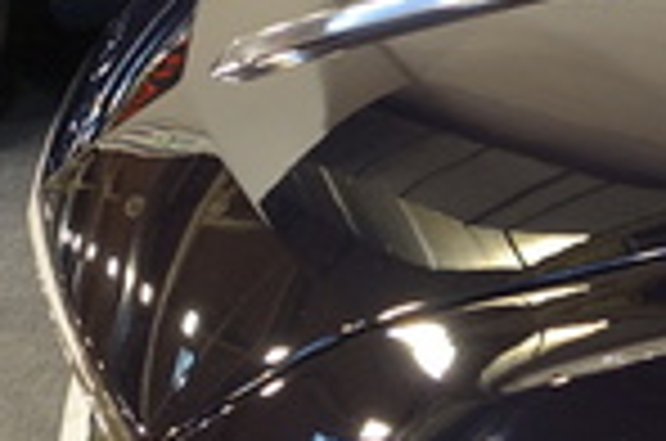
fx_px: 2326
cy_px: -18
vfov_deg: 10.7
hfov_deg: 16.2
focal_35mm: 126
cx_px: 459
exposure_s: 1/40
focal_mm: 11.22
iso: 320
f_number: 2.5
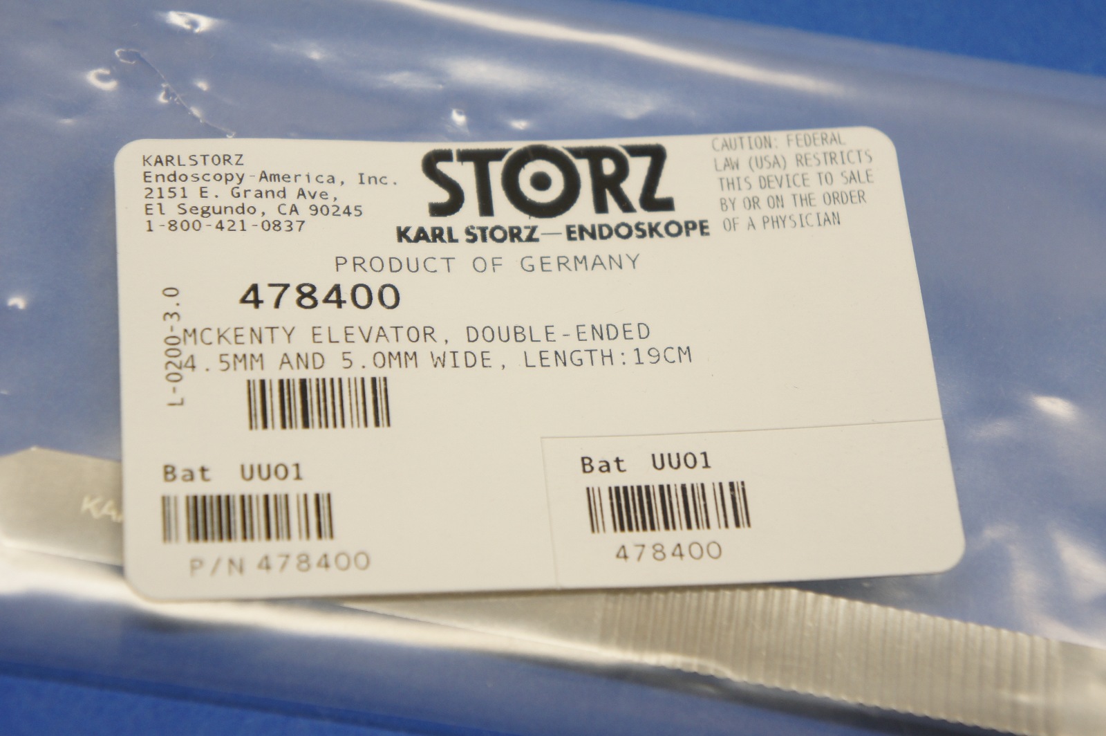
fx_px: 2532
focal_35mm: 82
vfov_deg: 16.5
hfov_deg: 24.6
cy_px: 368
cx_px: 553
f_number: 5.6
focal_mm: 55
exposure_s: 1/100
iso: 400
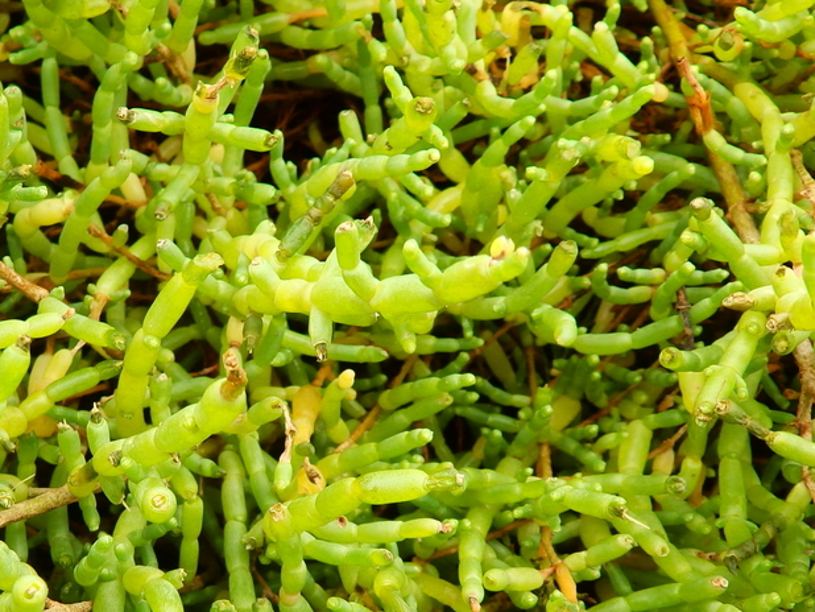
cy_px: 505
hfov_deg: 32.2
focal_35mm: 59
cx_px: 229
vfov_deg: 24.4
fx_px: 1390
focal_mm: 5.7
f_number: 3.7
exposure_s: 1/80
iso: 80
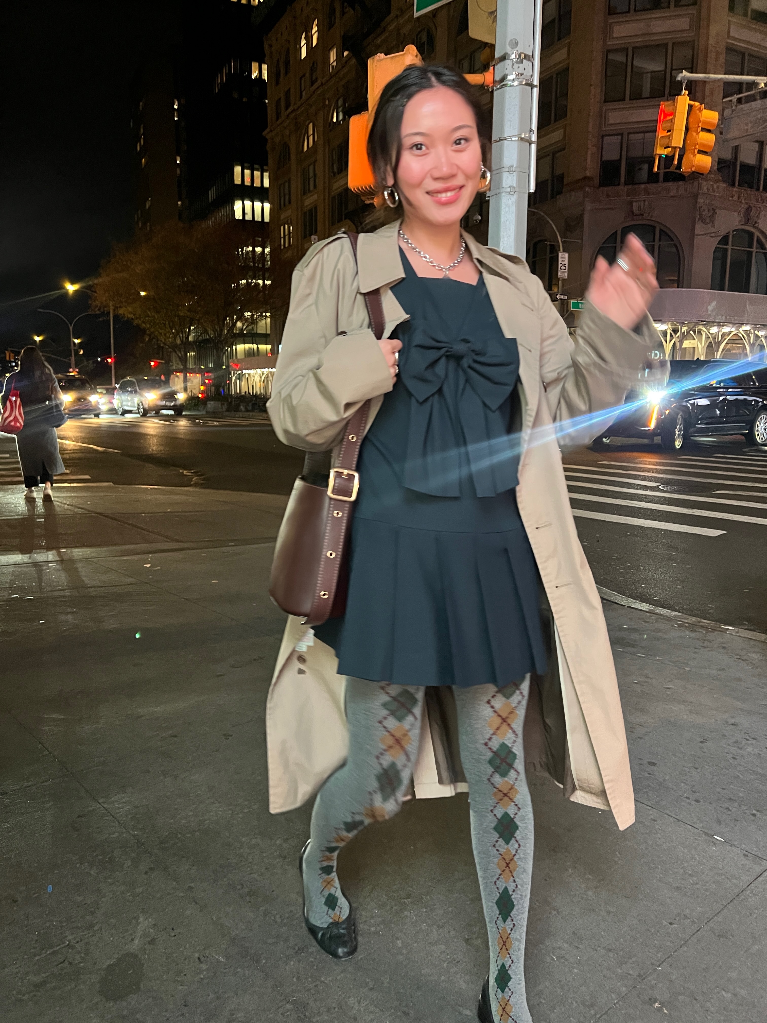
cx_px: 384
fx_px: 768
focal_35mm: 26
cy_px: 512
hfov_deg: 53.1
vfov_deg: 67.3
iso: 400
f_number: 1.5
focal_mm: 5.7
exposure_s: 1/50
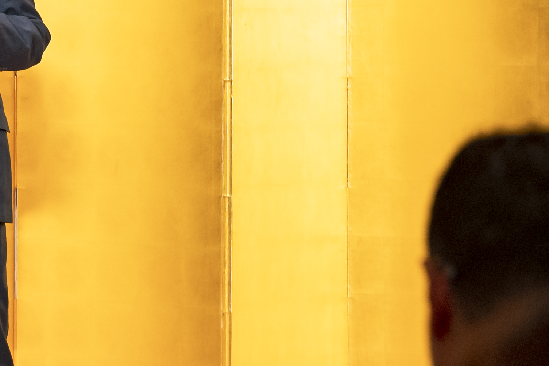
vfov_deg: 4.9
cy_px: -161
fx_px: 4255
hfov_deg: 7.3
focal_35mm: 279
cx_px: -202
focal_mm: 70
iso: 1250
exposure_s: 1/200
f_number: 4.5
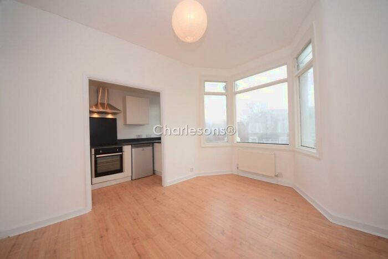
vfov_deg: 90.0
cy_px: 130
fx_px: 129
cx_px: 194
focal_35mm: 12
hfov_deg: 112.6
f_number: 5.6
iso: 200
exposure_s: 1/125
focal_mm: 8
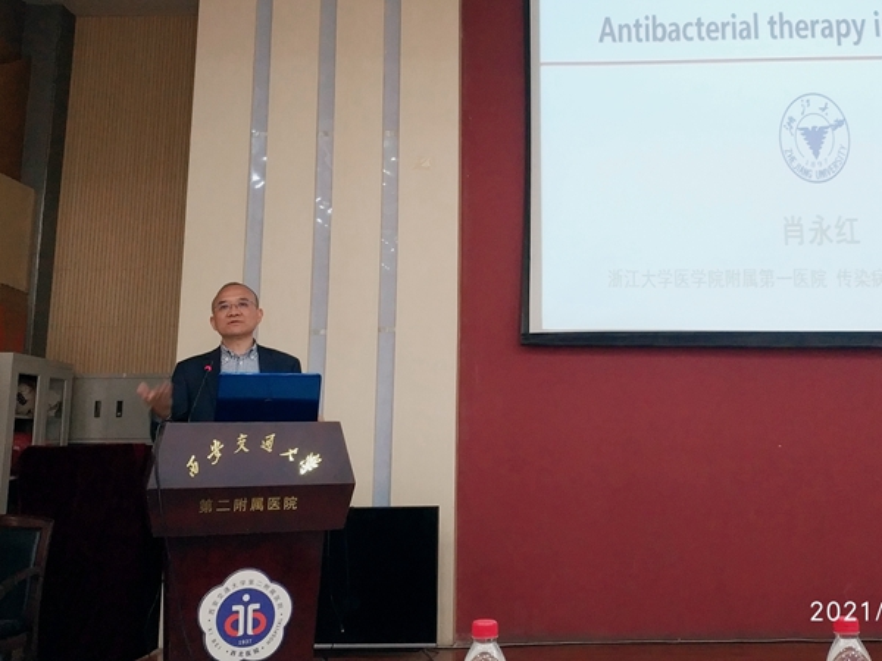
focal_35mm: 32
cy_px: 330
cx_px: 441
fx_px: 815
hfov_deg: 56.8
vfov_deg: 44.2
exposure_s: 1/17
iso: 503
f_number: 2
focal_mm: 4.5
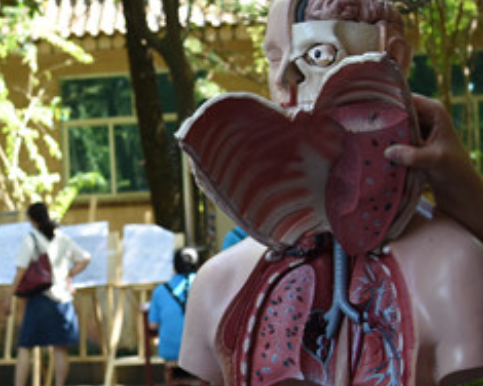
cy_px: 262
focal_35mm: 96
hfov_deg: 19.4
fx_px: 1372
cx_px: 12
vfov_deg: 16.0
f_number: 4
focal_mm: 24
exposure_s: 1/125
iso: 250
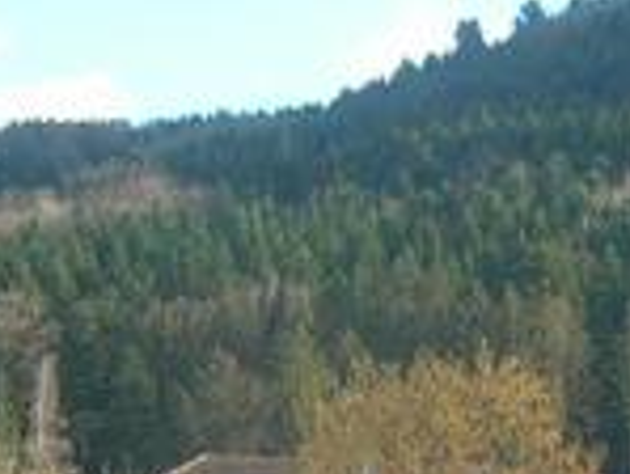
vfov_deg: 9.3
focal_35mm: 150
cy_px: 940
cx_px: 381
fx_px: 2732
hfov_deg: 13.1
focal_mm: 5.8
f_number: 2.8
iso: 50
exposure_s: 1/264
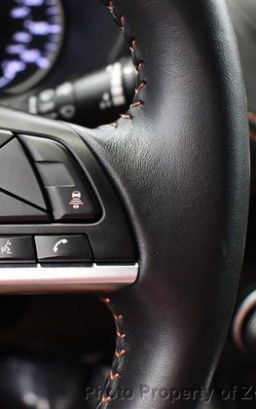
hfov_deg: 23.0
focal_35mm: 56
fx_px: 624
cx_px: 69
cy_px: 202
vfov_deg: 36.3
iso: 3600
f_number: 3.5
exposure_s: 1/60
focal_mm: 18
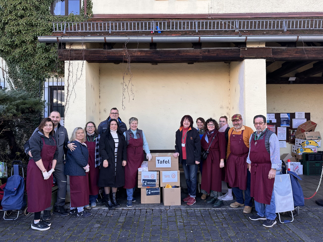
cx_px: 162
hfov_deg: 71.6
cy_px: 121
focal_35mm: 24
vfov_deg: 56.8
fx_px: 224
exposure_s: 1/328
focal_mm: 6.86
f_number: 1.78
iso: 80
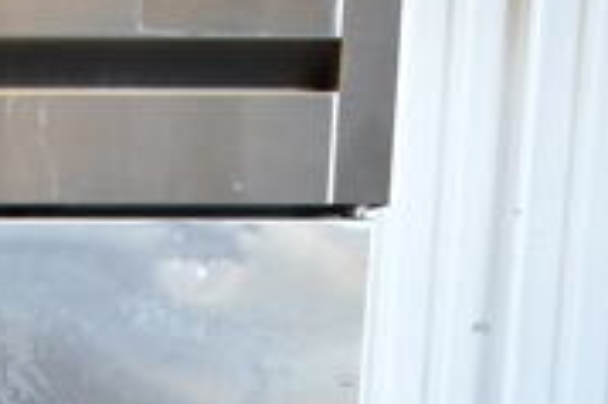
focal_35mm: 138
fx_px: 2328
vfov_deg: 9.1
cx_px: -397
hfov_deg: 13.7
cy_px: 908
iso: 250
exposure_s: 1/30
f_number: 3.5
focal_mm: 18
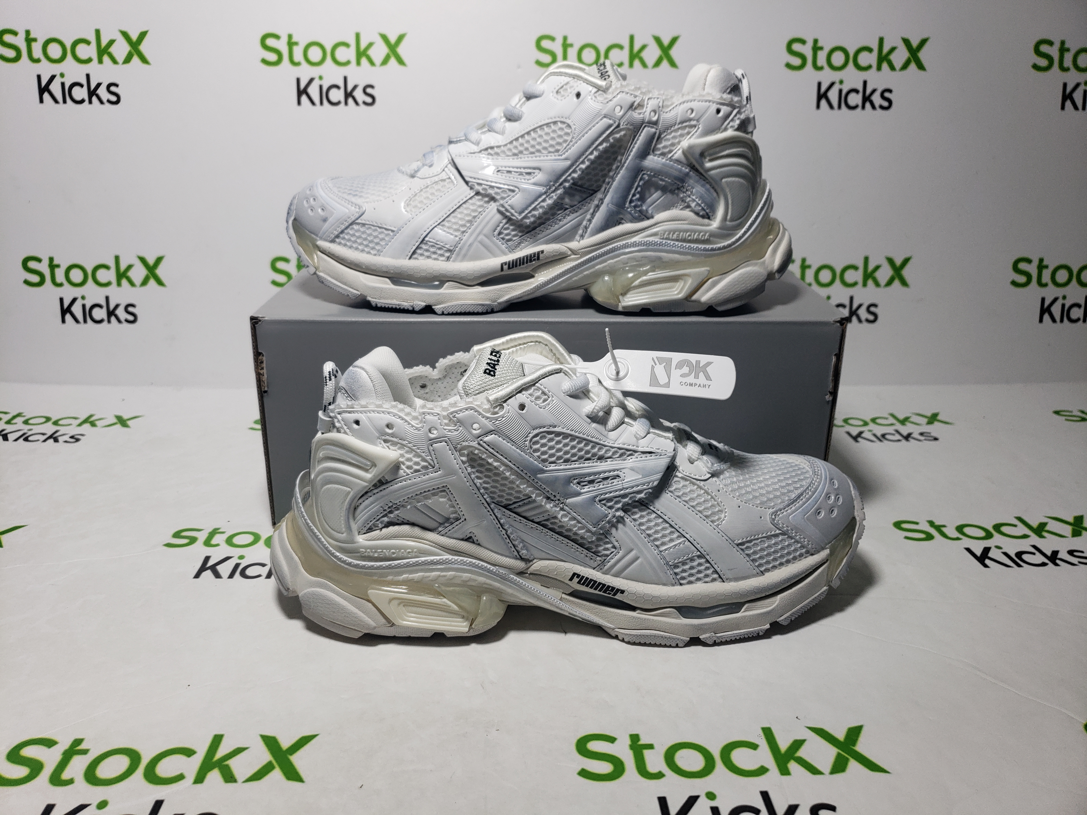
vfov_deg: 53.1
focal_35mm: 26
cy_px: 408
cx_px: 544
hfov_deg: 67.3
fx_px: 816
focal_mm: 4.3
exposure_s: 1/542
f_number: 1.5
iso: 50
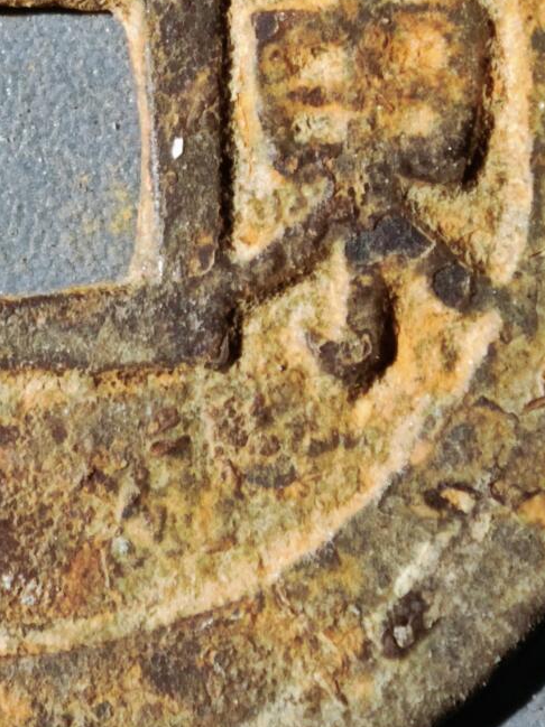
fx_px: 5716
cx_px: 19
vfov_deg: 7.3
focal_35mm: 272
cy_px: 44
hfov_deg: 5.4
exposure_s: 1/100
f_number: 2
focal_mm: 9
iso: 160
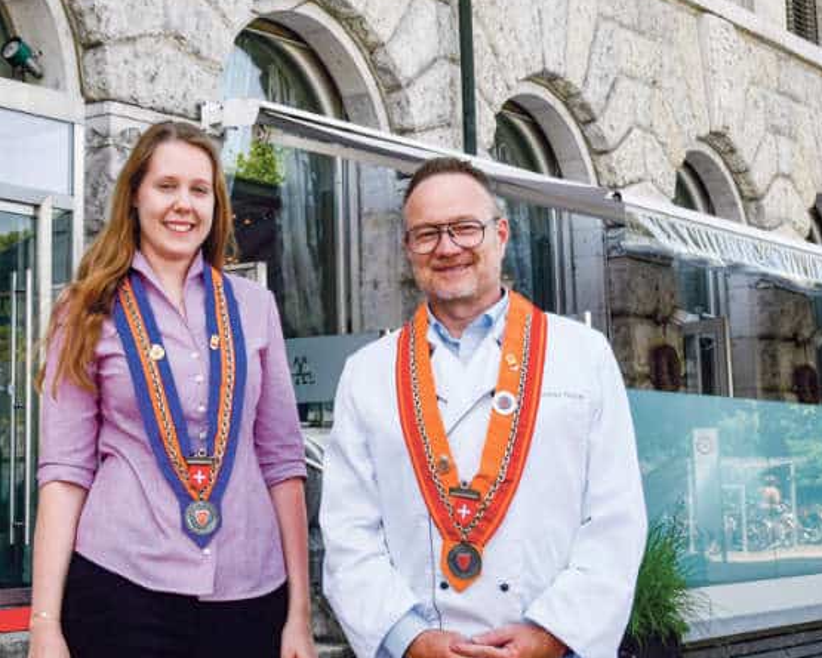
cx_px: 224
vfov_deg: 21.4
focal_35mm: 71
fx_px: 1727
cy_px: 196
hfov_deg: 26.5
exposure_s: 1/60
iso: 200
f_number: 13
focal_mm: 35
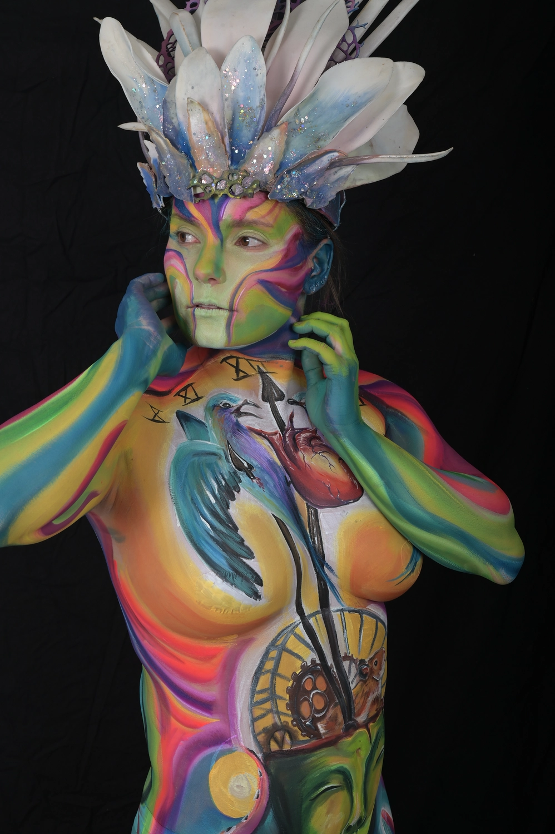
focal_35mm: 62
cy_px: 417
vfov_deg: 32.4
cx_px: 278
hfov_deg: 21.9
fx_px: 1436
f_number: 11
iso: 200
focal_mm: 62
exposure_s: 1/200
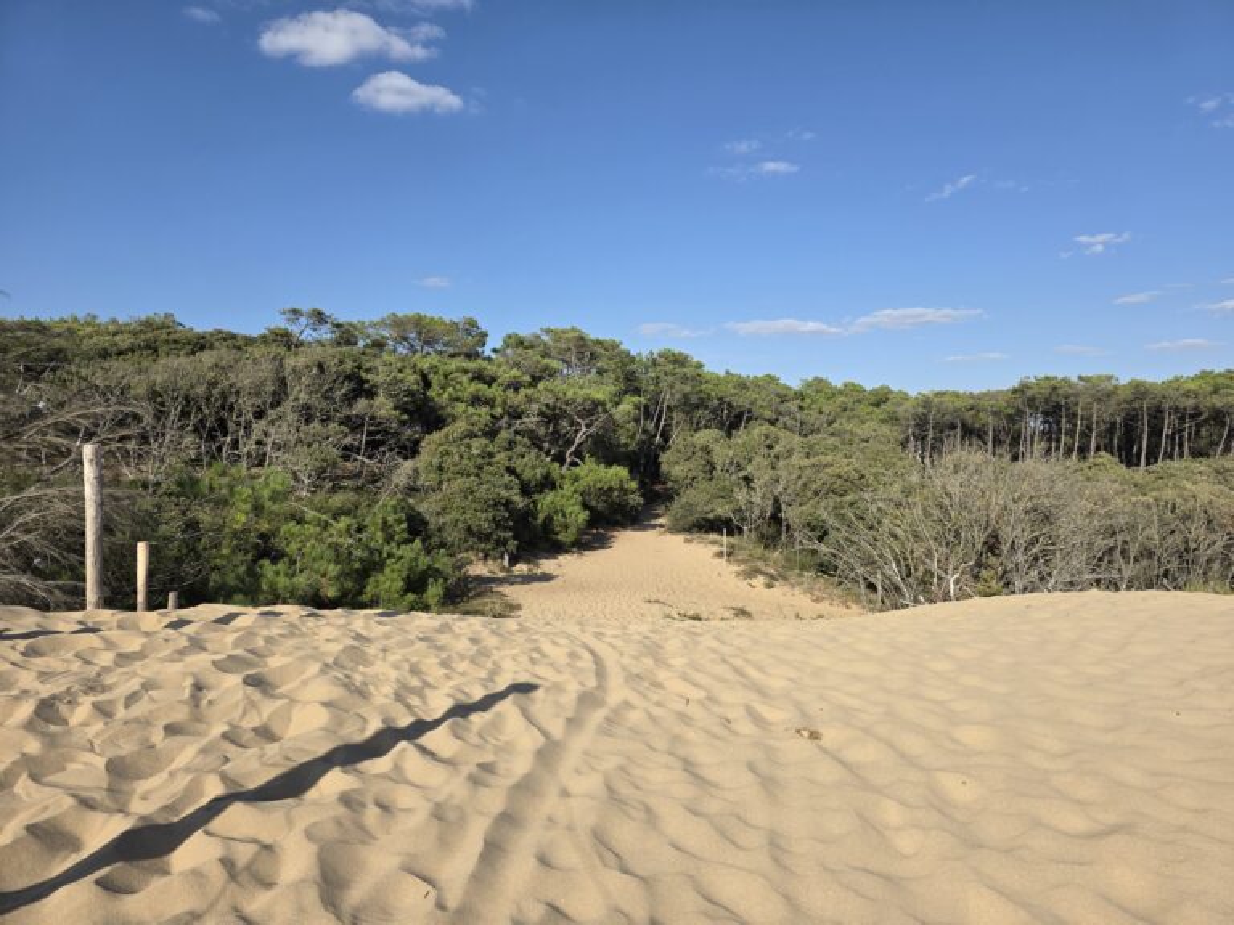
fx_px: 820
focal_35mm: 23
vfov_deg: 58.9
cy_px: 462
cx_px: 617
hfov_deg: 73.9
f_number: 1.7
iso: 80
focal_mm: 6.3
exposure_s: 1/7626
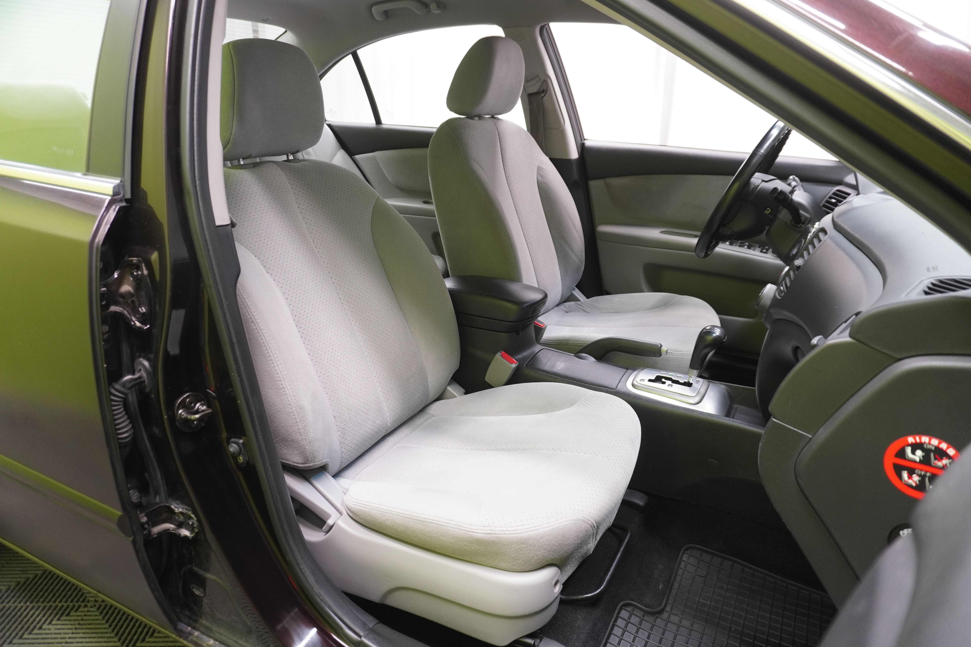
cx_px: 486
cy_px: 324
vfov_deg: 53.1
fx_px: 647
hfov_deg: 73.7
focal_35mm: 24
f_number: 3.5
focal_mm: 16
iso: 800
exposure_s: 1/30
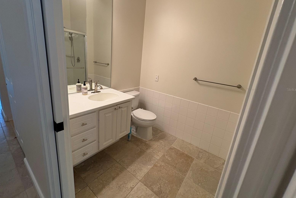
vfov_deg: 77.1
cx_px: 152
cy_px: 89
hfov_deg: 100.4
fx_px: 123
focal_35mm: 15
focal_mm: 2.22
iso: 160
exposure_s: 1/120
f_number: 2.2
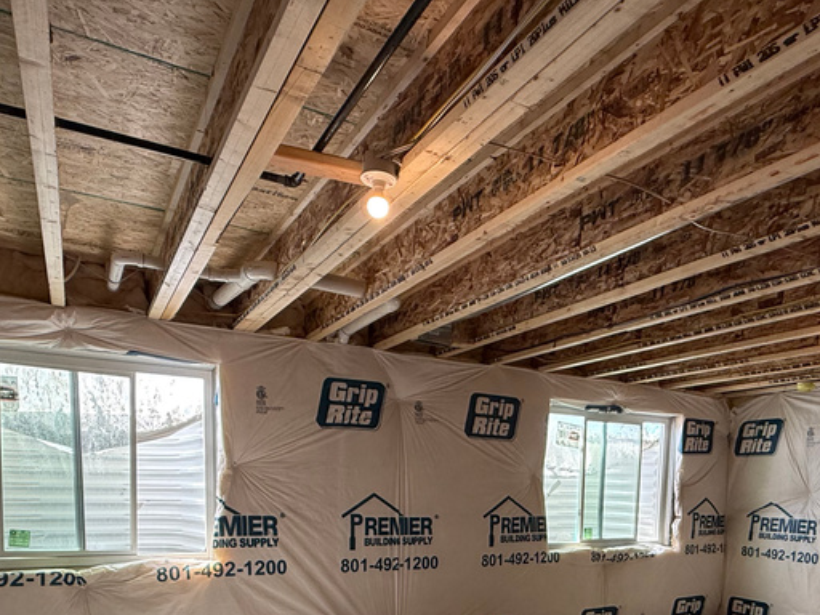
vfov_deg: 44.8
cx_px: 474
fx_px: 663
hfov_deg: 63.1
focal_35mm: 28
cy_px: 562
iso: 100
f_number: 2.2
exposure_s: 1/99
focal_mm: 2.22
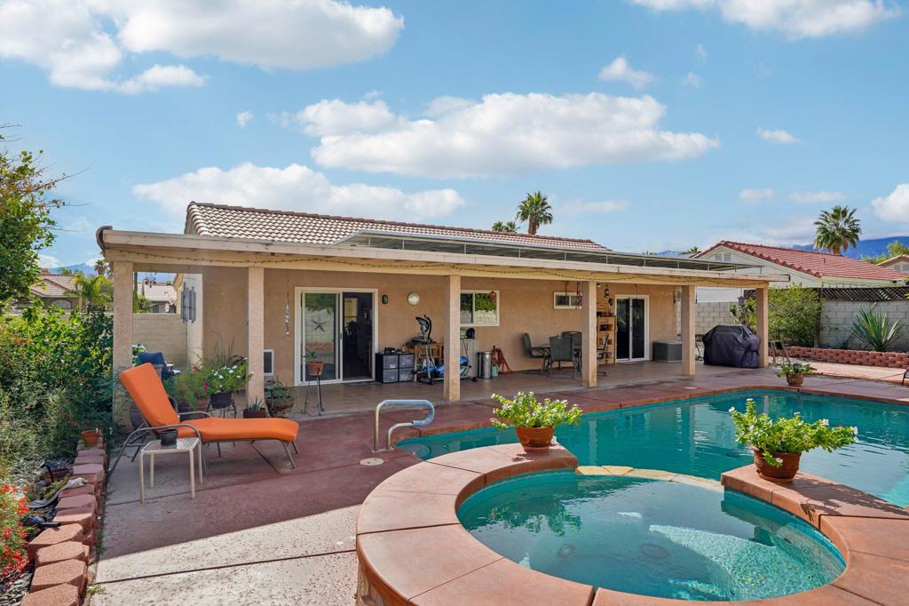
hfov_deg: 81.2
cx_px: 454
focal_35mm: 21
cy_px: 303
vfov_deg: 59.5
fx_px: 530
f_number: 8
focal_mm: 21
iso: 100
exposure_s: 1/250
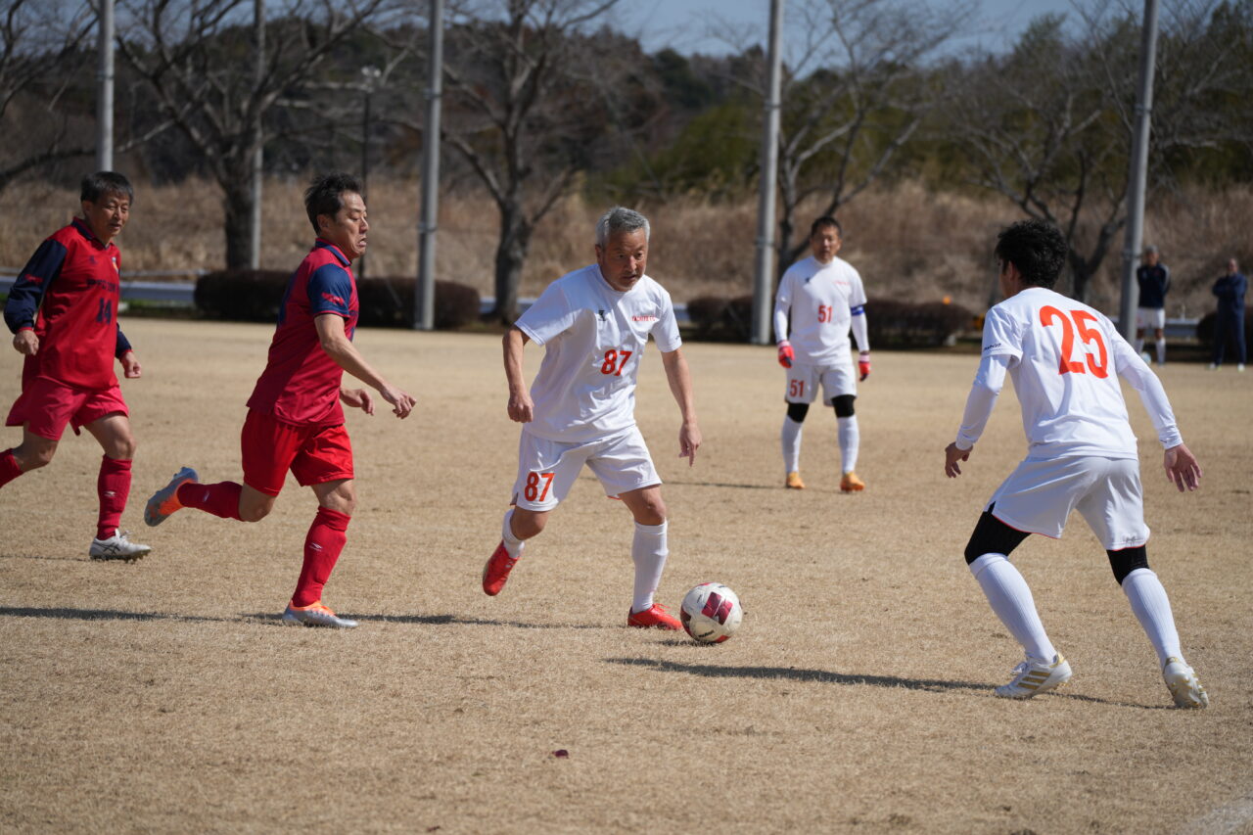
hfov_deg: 13.0
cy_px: 418
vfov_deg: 8.7
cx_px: 626
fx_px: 5498
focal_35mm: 158
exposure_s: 1/1000
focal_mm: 158
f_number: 5.6
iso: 100
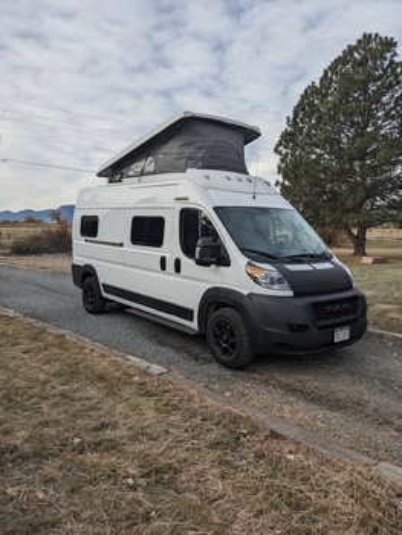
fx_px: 418
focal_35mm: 27
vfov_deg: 65.3
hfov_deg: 51.4
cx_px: 201
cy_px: 268
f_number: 1.73
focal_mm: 4.38
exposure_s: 1/978
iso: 57
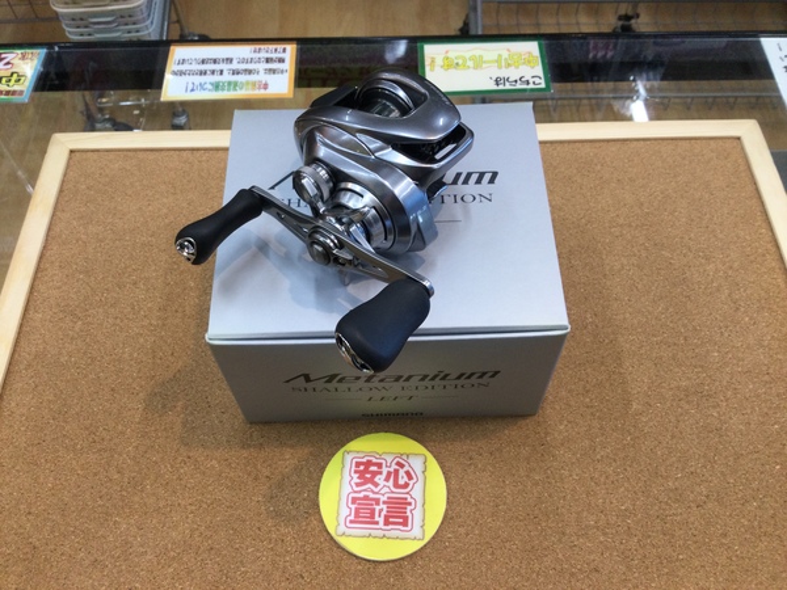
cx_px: 394
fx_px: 705
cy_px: 295
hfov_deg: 58.4
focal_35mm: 31
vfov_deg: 45.4
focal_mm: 3.3
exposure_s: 1/40
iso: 32
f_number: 2.4
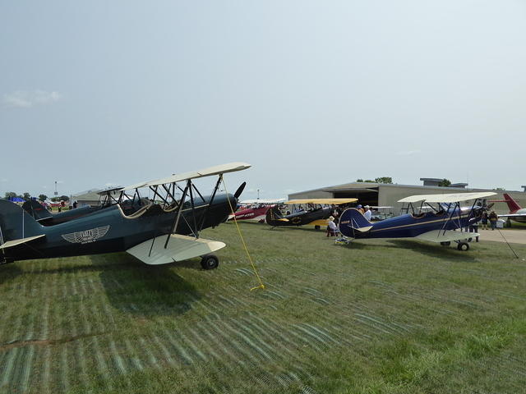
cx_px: 263
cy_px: 197
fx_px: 380
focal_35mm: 25
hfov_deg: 69.4
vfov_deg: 54.9
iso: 160
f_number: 3.5
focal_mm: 4.3
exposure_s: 1/1600
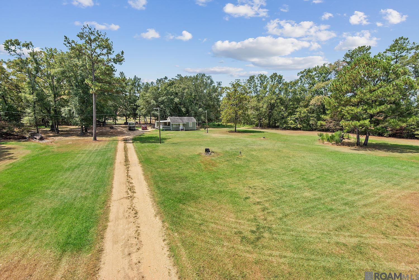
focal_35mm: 16
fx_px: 186
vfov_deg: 73.7
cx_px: 210
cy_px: 140
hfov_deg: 96.7
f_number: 10
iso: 200
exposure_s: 1/160
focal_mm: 16
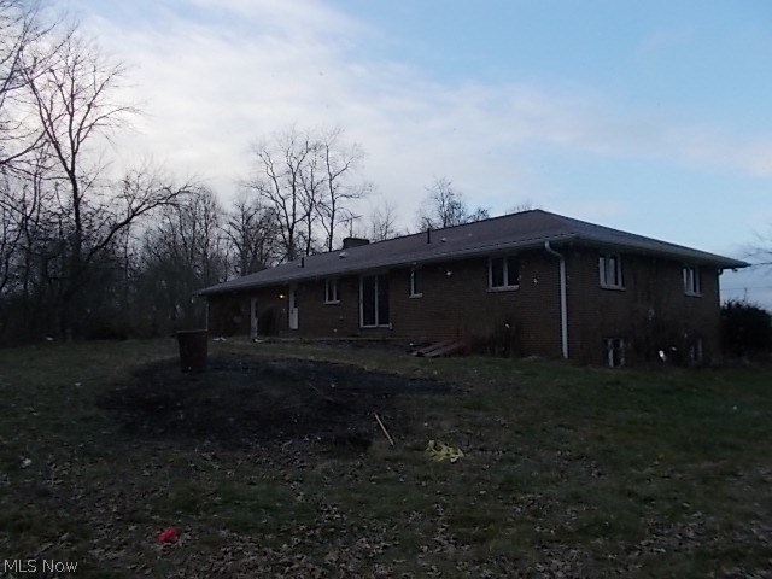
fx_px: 580
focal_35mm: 26
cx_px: 386
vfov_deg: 53.1
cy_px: 290
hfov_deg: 67.3
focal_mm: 4.6
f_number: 3.2
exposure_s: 1/250
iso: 80
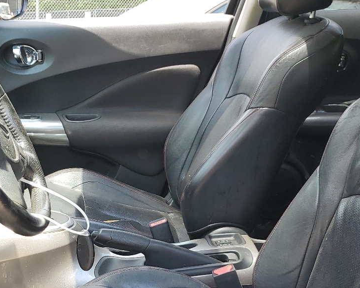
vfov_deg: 26.4
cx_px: 117
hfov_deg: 33.3
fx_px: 597
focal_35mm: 56
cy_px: 252
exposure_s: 1/417
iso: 50
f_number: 1.5
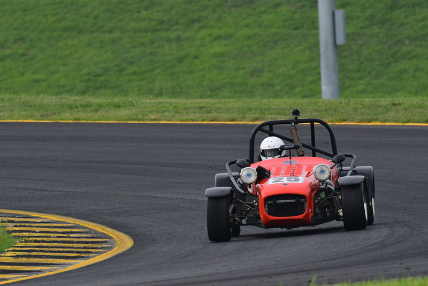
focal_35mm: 750
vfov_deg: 1.8
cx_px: 214
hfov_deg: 2.7
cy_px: 143
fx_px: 8919
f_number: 11
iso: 1250
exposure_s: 1/640
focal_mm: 500
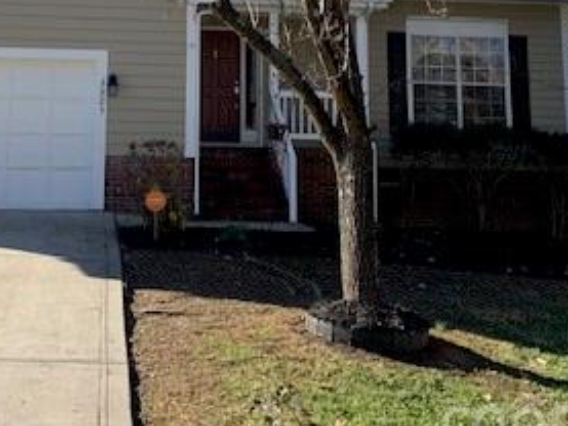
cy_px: 18
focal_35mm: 60
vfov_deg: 23.6
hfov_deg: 31.8
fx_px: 985
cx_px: 170
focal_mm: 4.25
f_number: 1.8
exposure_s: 1/1065
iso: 25
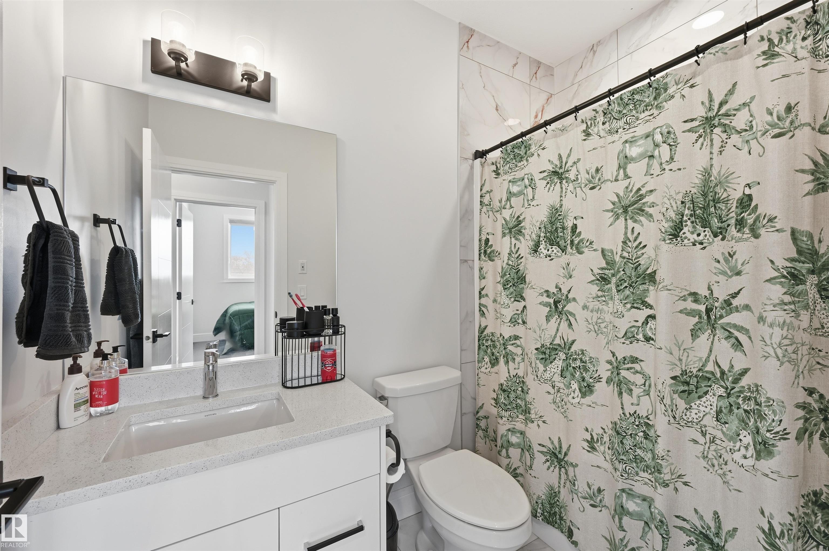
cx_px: 414
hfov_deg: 104.3
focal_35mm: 14
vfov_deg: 81.1
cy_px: 276
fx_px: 322
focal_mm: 14
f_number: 8
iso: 100
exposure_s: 1/20
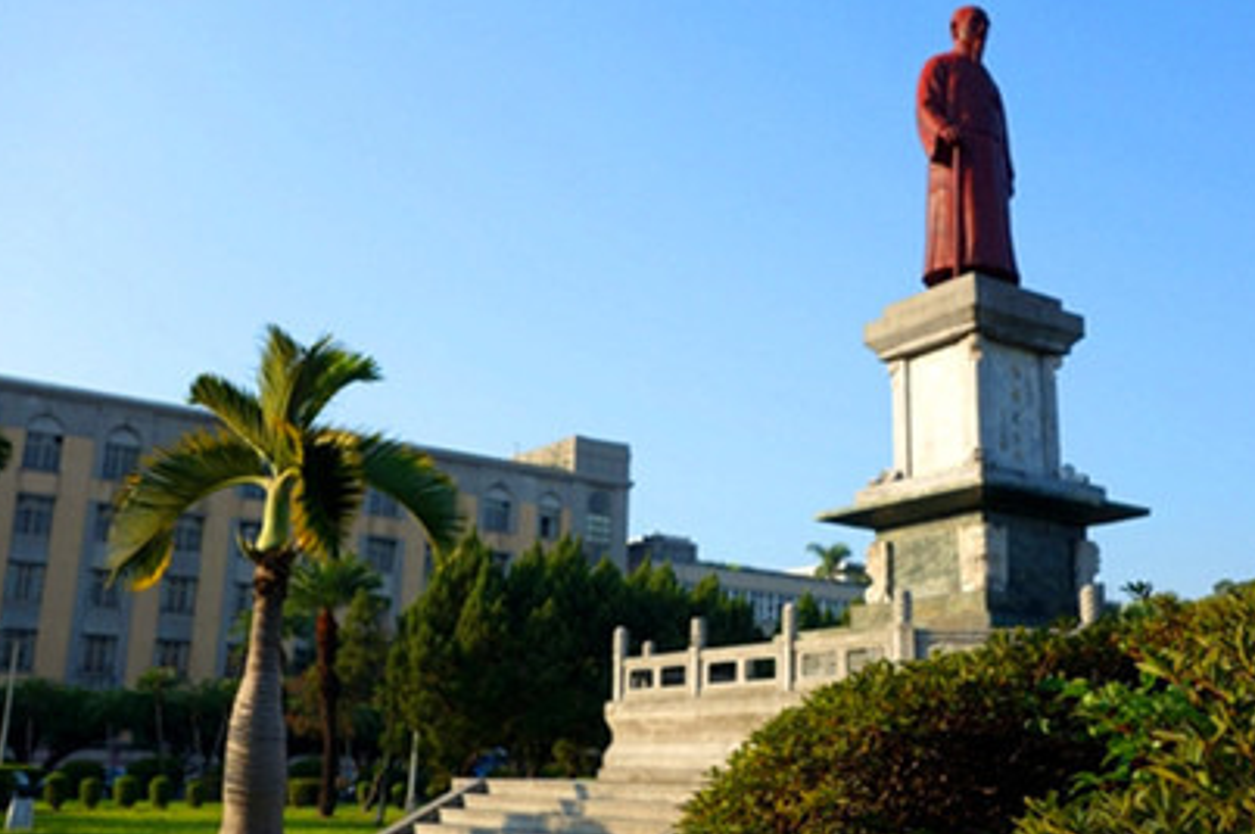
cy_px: 411
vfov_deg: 35.0
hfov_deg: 50.7
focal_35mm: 38
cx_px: 654
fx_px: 1324
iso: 125
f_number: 5.6
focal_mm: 12.62
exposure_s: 1/400
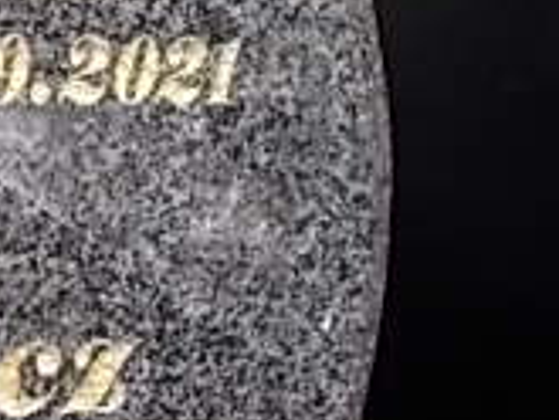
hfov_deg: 17.7
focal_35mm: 101
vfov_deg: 14.6
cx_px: -251
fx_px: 1632
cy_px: 119
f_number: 8
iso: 80
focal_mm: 4.6
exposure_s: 1/160
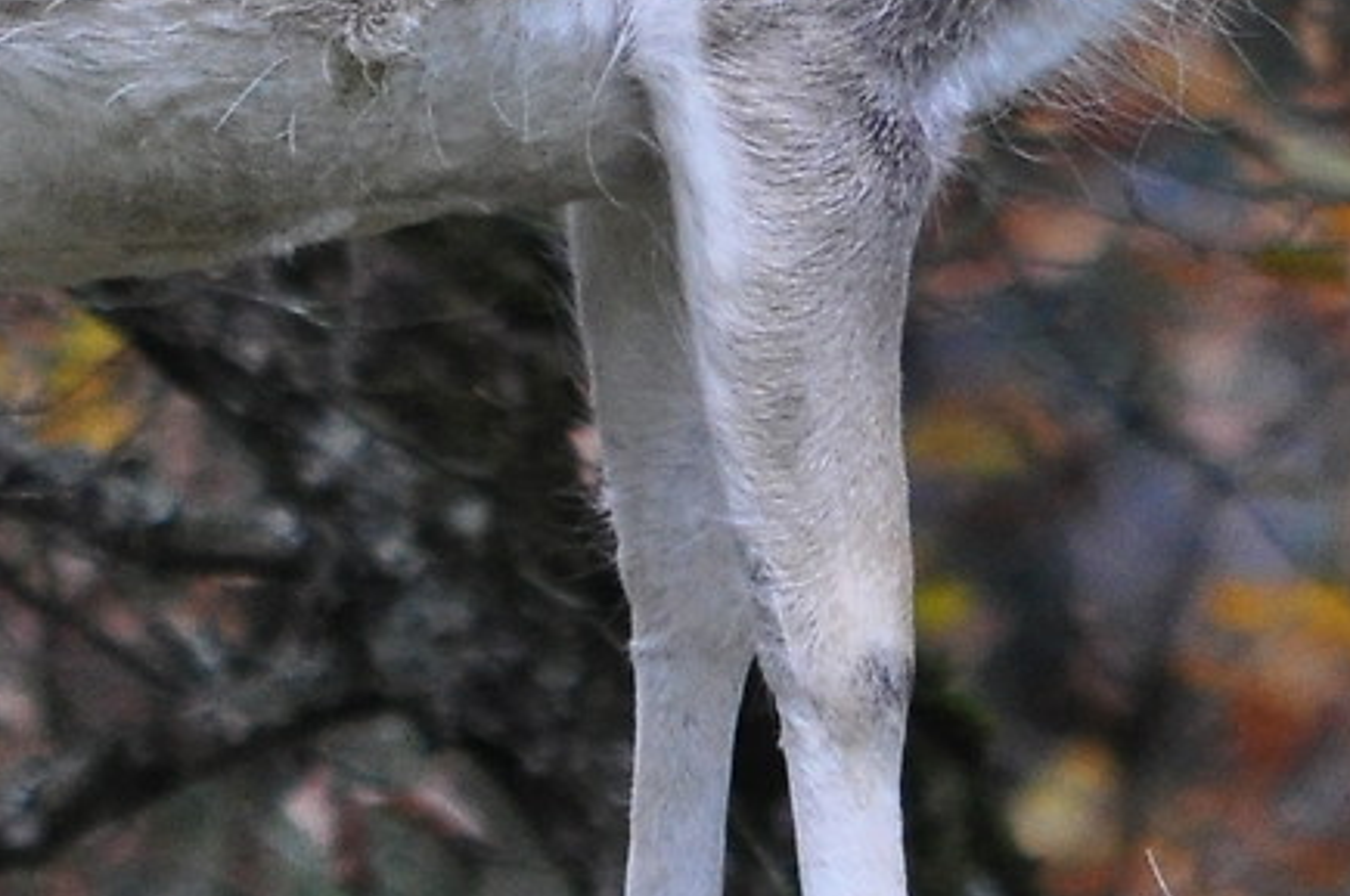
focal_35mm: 3143
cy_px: -577
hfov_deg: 0.7
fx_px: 117728
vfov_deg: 0.4
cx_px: 1064
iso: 800
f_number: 6.3
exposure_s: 1/500
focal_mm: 380
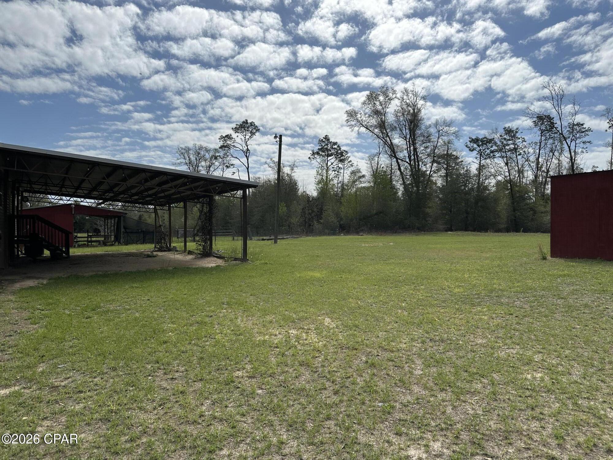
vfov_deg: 56.8
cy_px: 230
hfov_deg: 71.6
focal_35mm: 24
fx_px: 425
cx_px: 306
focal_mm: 6.86
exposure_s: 1/12048
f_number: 1.78
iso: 80
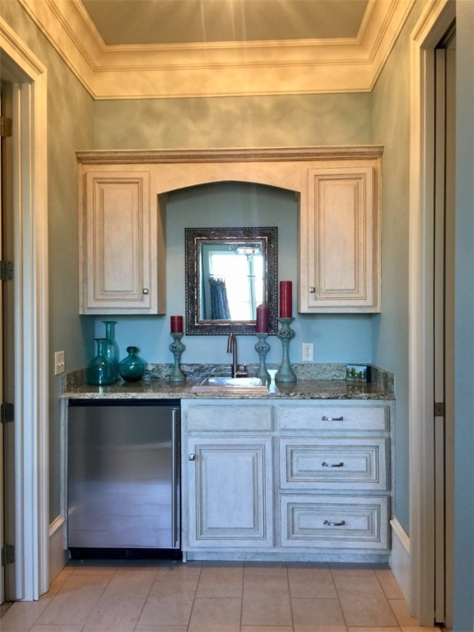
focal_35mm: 29
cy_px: 316
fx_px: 529
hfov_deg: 48.2
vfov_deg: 61.7
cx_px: 237
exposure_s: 1/15
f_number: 2.2
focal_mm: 4.15
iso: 50
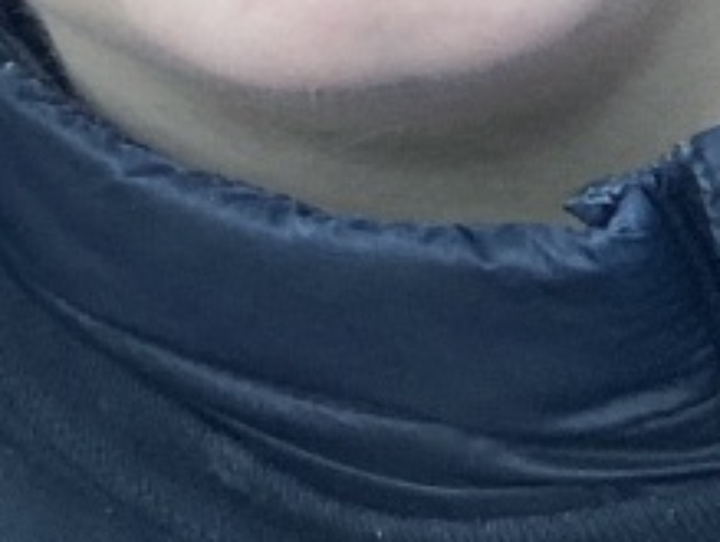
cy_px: -696
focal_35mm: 175
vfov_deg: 8.0
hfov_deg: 10.4
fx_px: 3646
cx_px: -684
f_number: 2.2
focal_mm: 2.87
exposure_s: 1/60
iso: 64
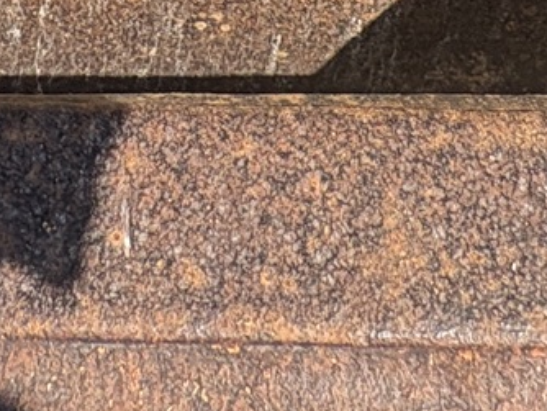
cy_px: -619
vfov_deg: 13.3
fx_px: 1202
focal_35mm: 76
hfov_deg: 25.2
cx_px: 106
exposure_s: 1/1299
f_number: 2.2
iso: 50
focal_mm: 2.22
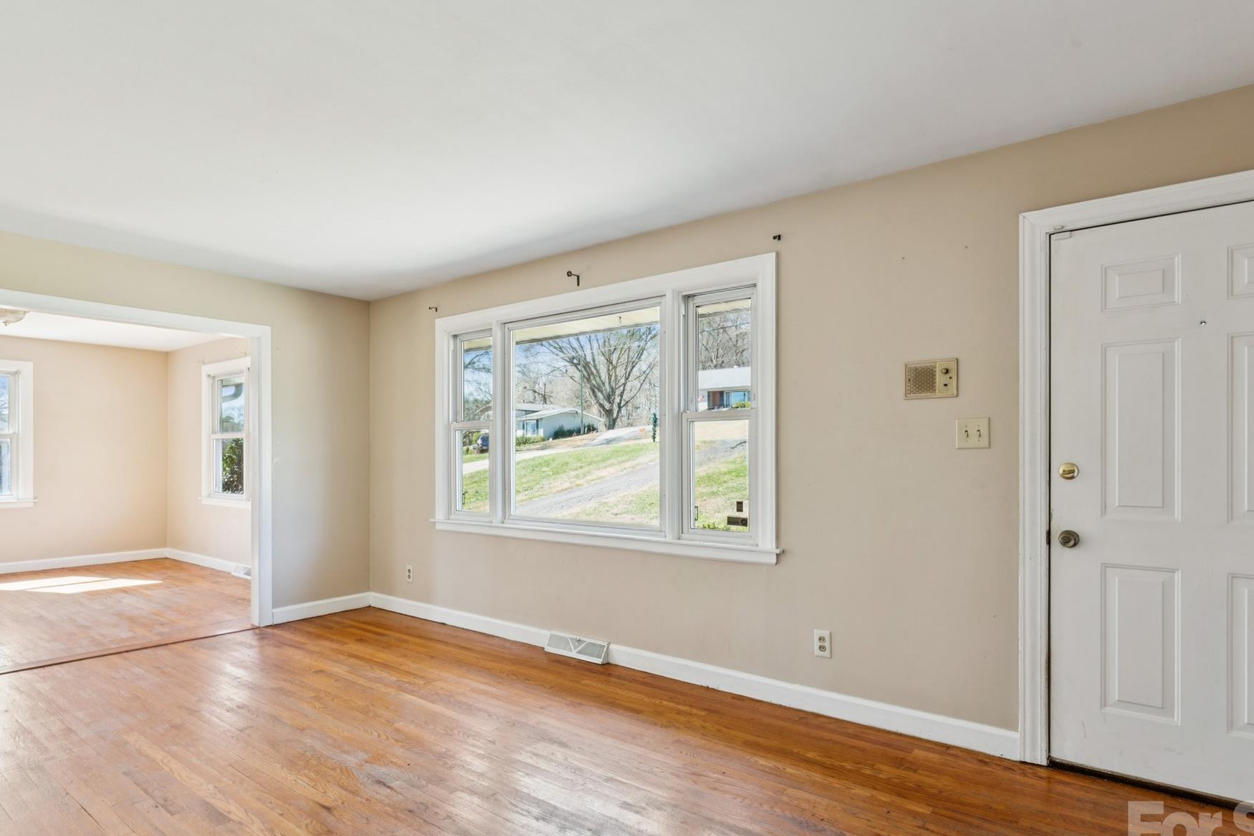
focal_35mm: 20
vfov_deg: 61.5
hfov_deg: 83.7
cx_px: 620
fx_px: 701
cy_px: 451
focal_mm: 17.1
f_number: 11
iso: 100
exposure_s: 1/3.33
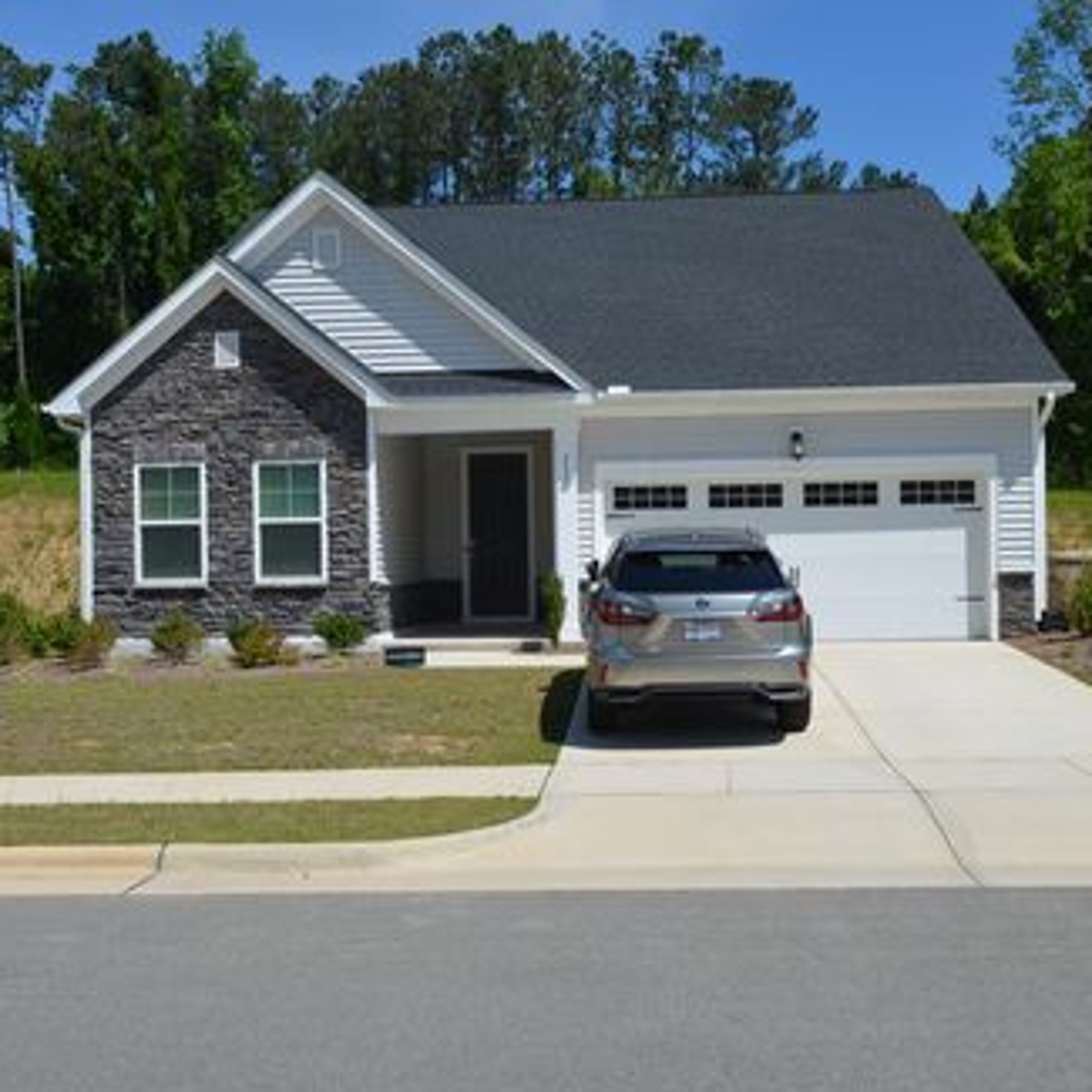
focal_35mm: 43
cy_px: 553
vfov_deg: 39.2
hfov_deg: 39.2
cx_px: 561
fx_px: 1535
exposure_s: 1/320
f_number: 8
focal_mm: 22
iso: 100
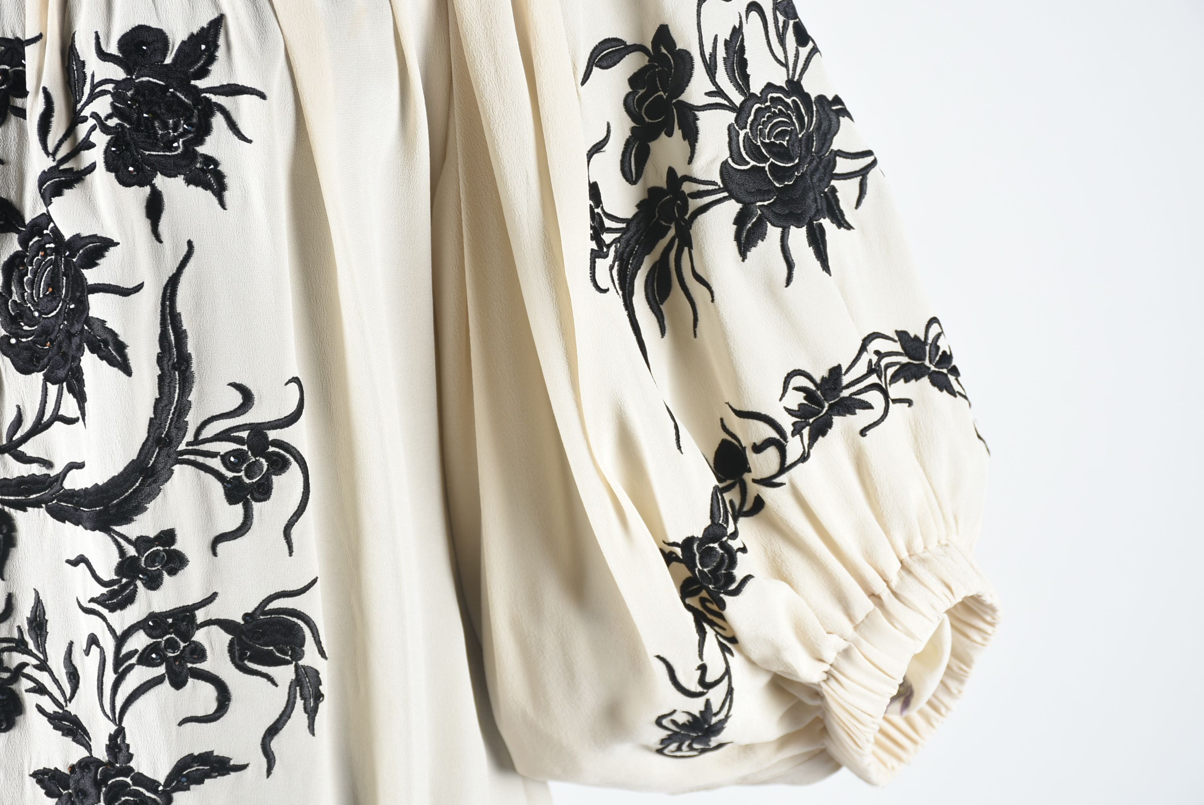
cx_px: 602
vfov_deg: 13.1
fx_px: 3514
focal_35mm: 105
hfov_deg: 19.4
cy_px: 402
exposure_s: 1/125
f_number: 9
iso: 200
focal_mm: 70
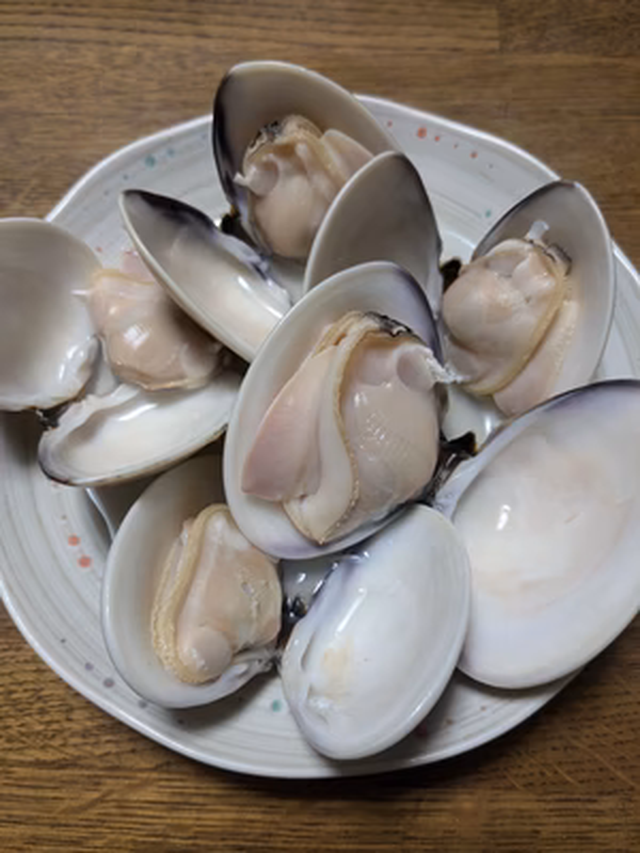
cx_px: 320
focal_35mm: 27
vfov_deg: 65.3
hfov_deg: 51.4
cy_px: 426
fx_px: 666
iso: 140
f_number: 1.73
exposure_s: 1/60
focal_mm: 4.38
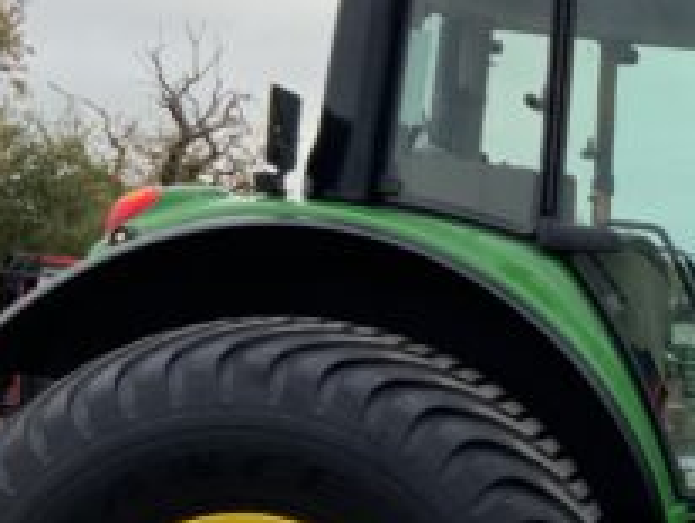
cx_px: 884
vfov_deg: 16.3
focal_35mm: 90
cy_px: 445
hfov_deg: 20.1
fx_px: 1809
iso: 20
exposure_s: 1/122
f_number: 1.8
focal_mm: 3
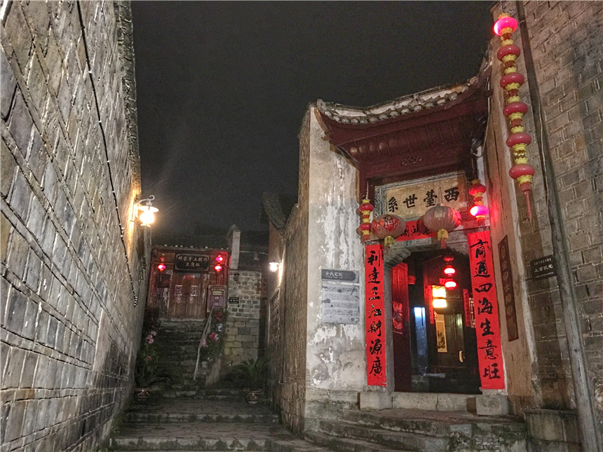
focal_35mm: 29
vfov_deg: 48.2
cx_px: 302
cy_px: 226
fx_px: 505
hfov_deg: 61.7
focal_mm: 4.15
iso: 200
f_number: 2.2
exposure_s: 1/4
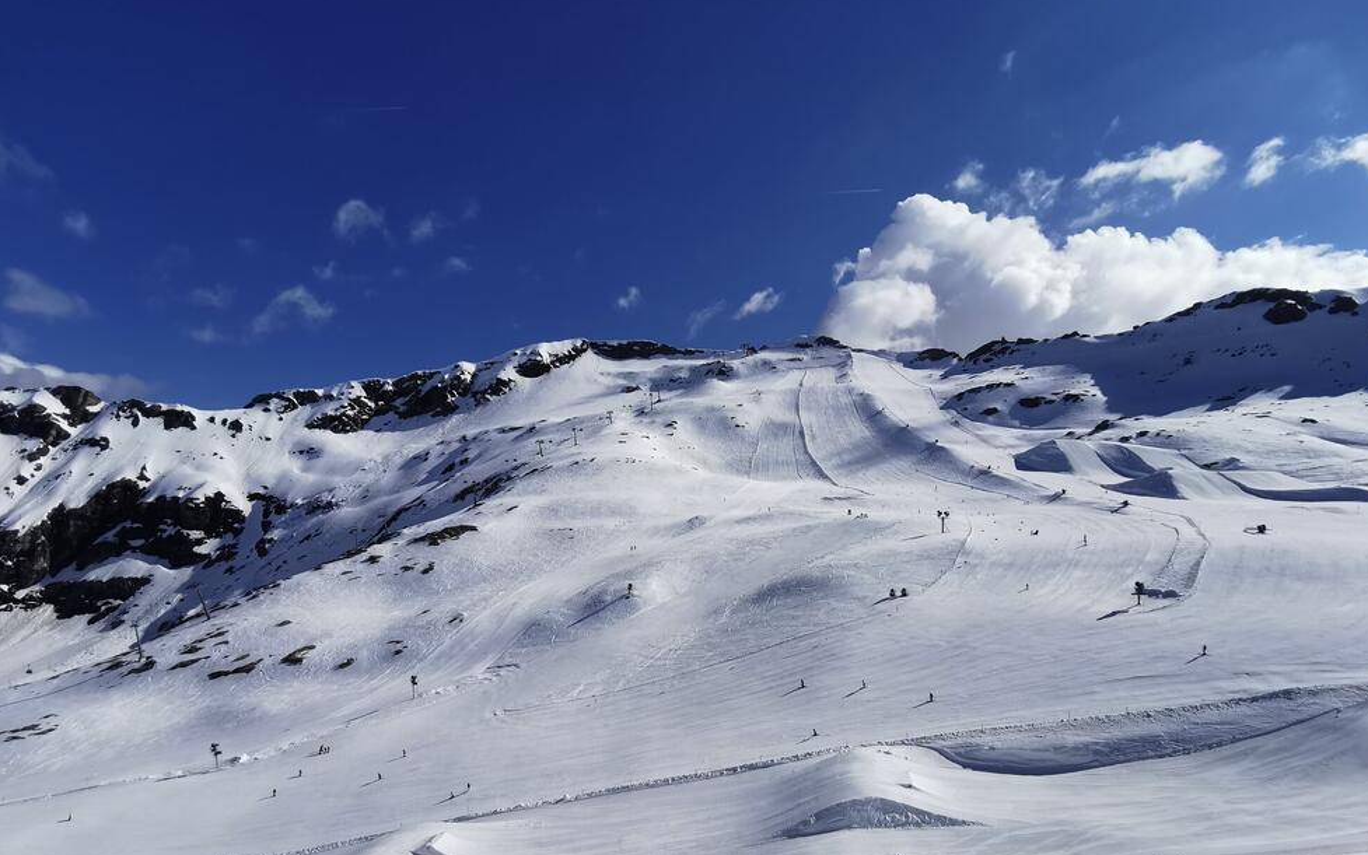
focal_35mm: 19
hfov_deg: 88.0
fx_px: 708
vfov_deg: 61.5
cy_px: 531
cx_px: 697
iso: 50
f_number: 2.2
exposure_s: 1/3344
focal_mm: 2.26
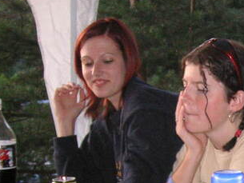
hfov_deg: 19.0
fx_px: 684
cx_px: 298
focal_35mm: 97
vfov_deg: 15.0
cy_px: 183
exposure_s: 1/45
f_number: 2.8
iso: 160
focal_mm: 6.1
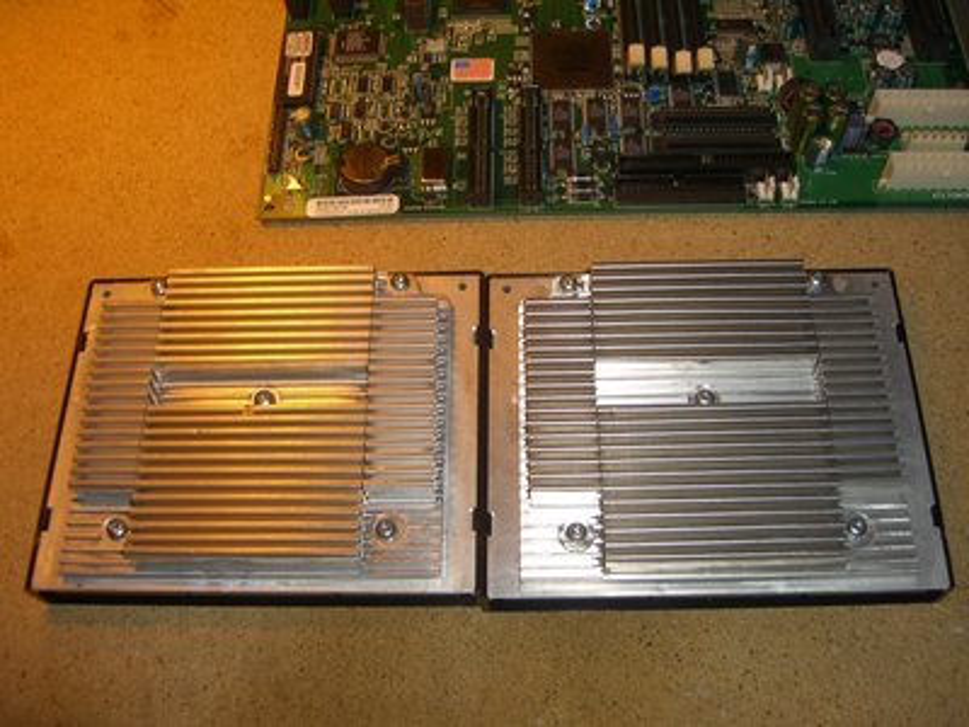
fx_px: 1064
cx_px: 484
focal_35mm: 38
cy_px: 364
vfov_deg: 37.7
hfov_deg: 49.0
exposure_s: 1/60
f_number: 2.8
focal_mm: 7.9
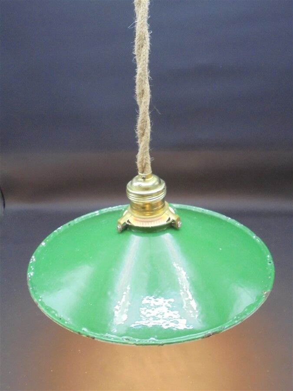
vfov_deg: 49.0
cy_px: 196
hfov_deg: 37.7
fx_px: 429
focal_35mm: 38
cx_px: 146
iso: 400
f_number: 4.2
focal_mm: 6.9
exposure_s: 1/25
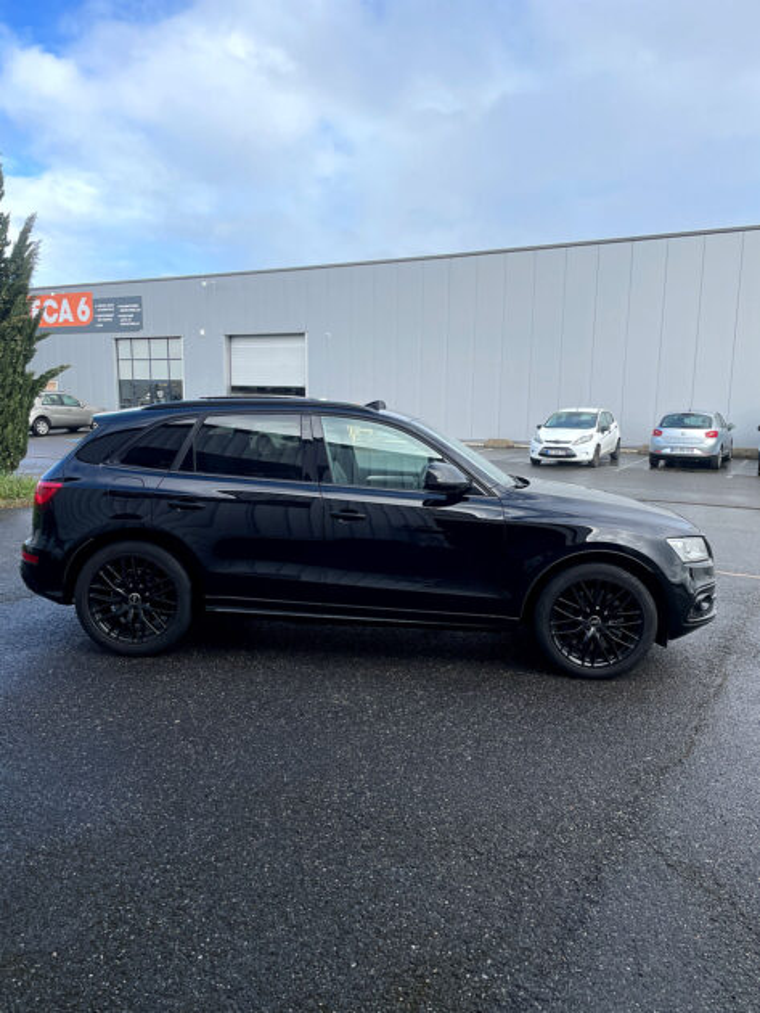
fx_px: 761
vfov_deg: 67.3
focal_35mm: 26
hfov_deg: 53.1
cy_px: 506
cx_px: 380
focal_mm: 4.2
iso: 32
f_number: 1.6
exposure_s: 1/1984
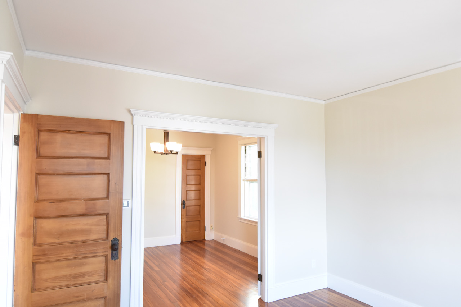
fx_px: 288
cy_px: 154
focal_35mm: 22
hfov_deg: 77.3
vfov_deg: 56.2
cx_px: 230
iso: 1000
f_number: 2.8
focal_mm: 15
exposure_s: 1/125
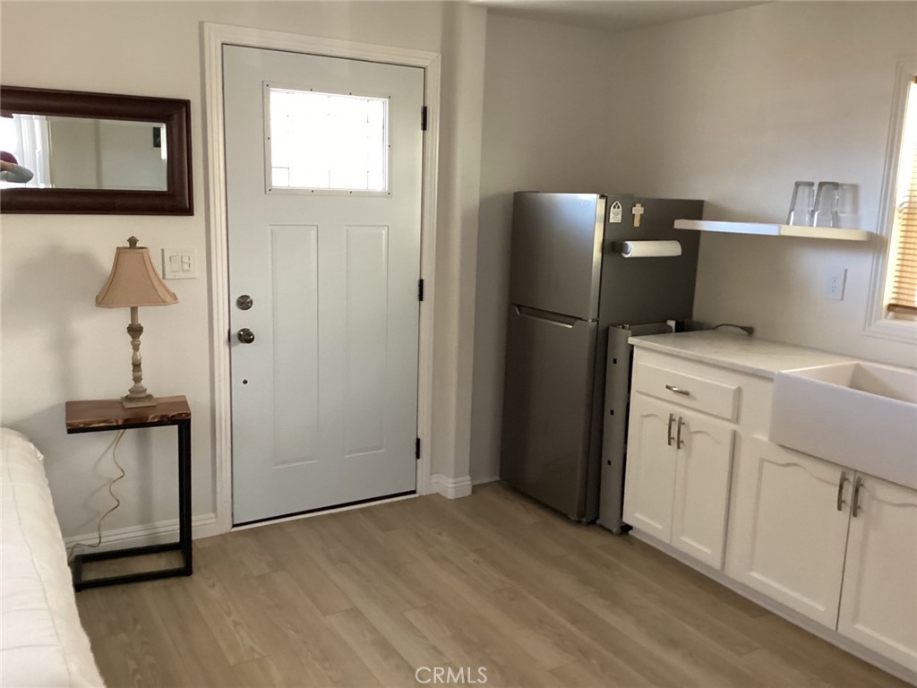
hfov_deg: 58.4
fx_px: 821
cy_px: 344
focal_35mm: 31
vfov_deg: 45.4
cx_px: 458
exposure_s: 1/30
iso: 500
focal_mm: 3.3
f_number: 2.4
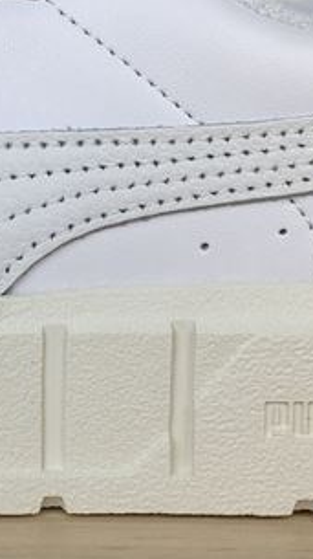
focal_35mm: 83
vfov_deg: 25.5
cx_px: -71
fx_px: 1228
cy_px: 192
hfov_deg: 14.1
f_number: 2.2
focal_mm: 4.15
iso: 25
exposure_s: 1/222
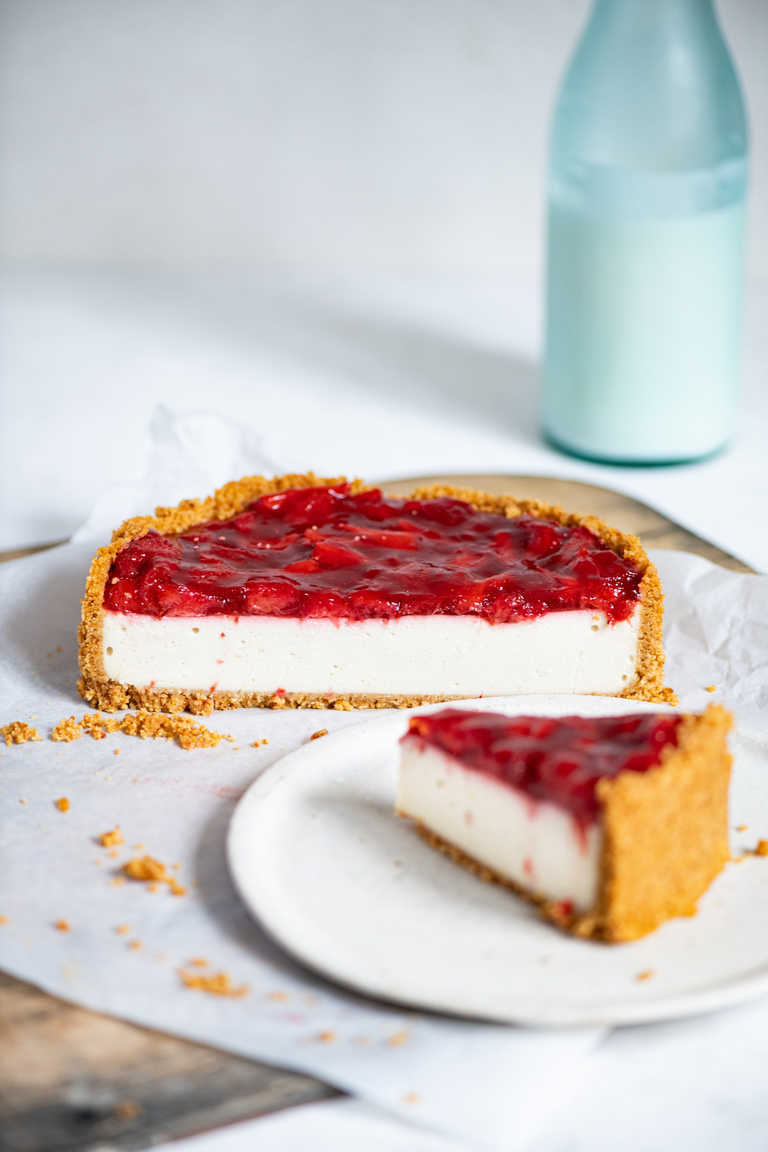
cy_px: 576
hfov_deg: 13.0
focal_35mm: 105
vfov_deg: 19.5
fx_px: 3360
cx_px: 384
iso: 360
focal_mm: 105
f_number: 5
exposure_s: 1/25
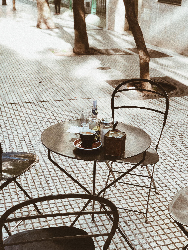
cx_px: 94
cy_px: 125
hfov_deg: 28.0
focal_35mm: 52
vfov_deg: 36.8
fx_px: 377
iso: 25
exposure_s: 1/120
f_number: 2.4
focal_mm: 6
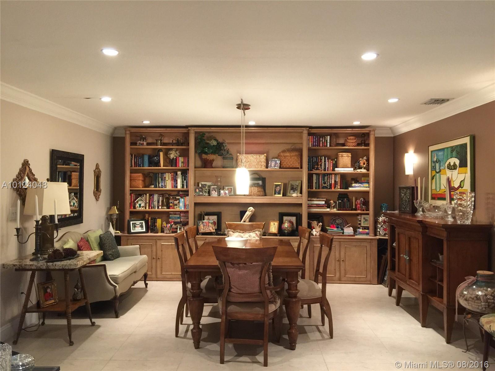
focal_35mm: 29
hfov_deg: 61.7
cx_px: 248
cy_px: 186
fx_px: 415
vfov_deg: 48.2
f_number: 2.2
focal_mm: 4.15
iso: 125
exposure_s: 1/15
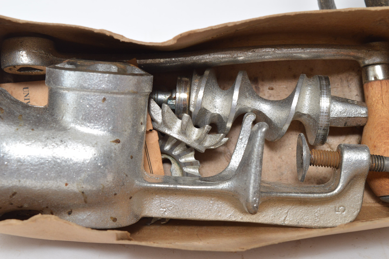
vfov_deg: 21.5
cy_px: 130
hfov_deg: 31.9
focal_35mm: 63
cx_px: 194
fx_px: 680
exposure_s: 1/80
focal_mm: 42
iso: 400
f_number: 9
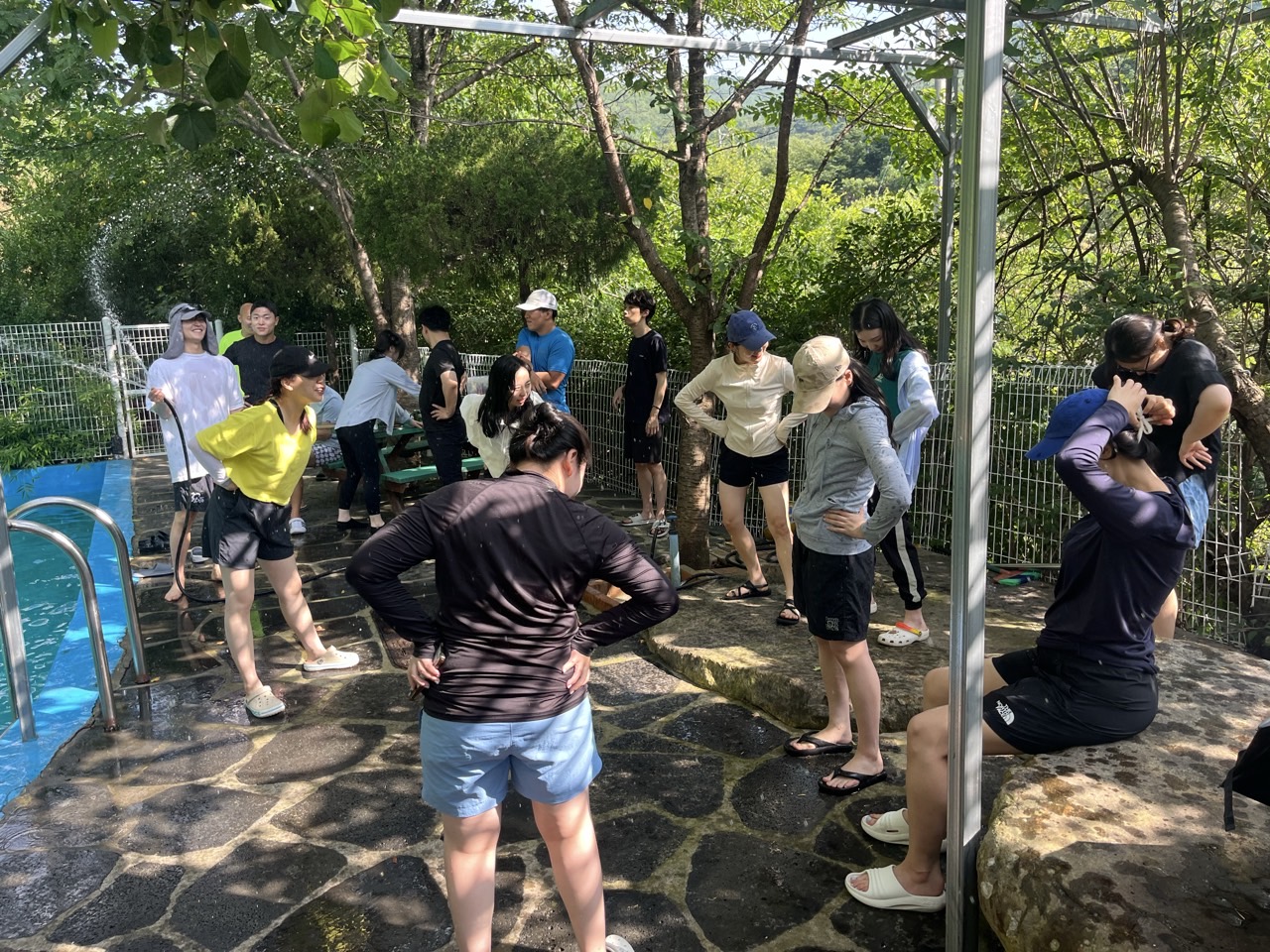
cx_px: 635
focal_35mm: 26
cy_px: 476
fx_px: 954
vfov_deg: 53.1
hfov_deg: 67.3
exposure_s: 1/266
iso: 40
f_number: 1.6
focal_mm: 5.1
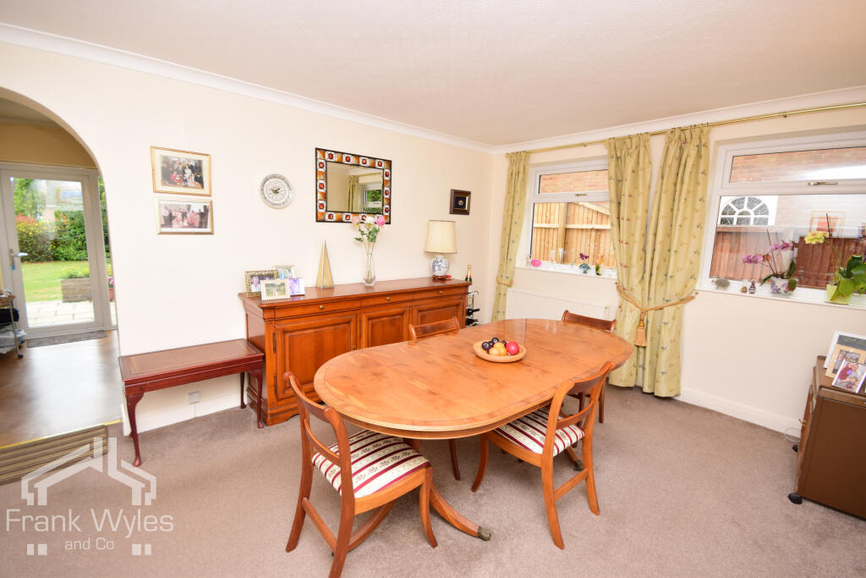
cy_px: 289
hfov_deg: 100.4
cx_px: 433
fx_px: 361
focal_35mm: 15
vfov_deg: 77.3
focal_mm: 10
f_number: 9
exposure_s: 1/60
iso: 320
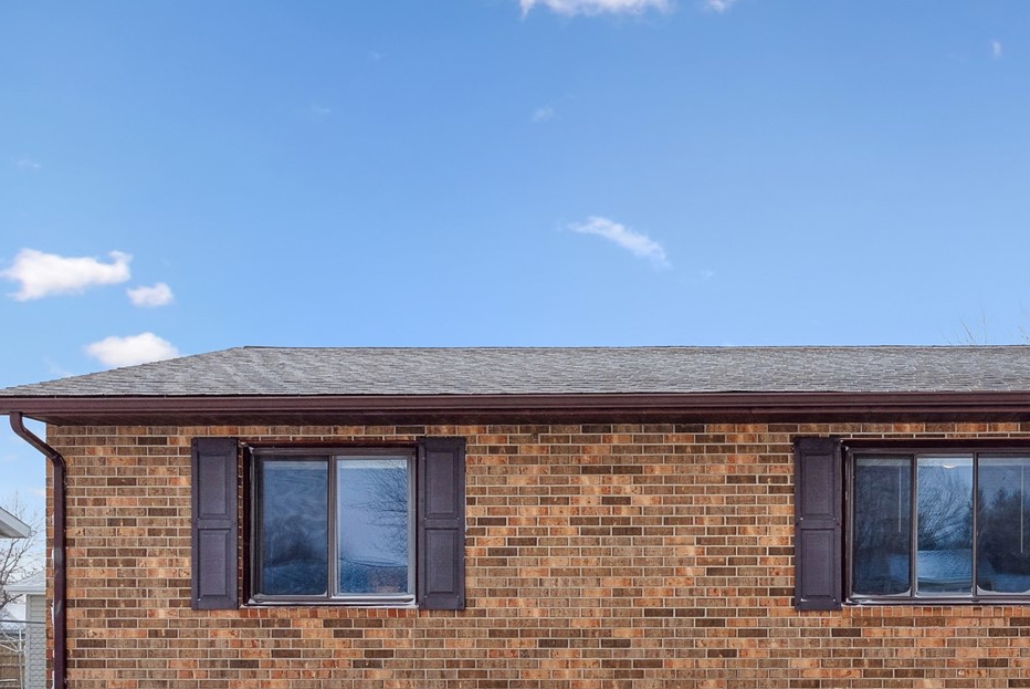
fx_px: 1145
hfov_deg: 46.4
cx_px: 791
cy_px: 573
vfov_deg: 32.3
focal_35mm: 40
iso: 800
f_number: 9
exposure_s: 1/1250
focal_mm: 22
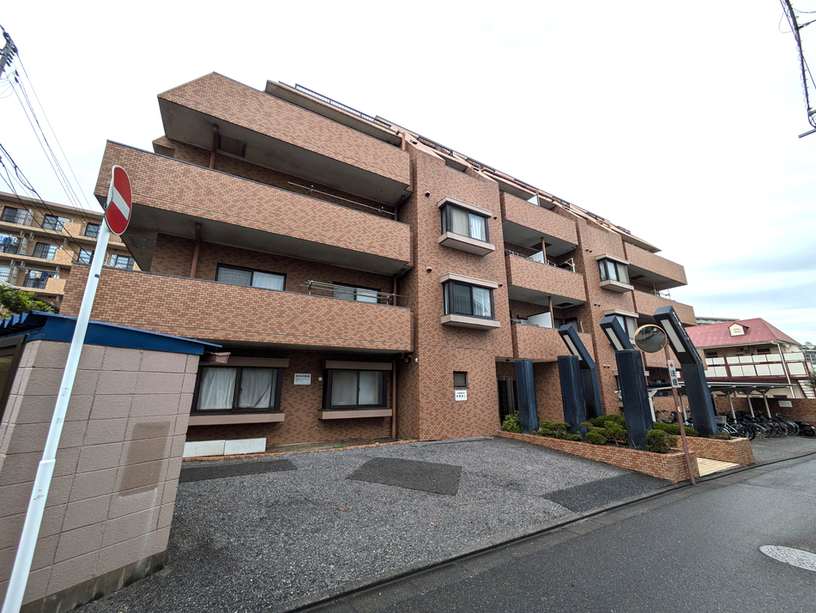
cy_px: 306
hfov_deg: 102.0
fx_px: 330
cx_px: 408
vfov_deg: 85.7
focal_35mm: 14
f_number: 2.2
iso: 49
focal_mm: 1.83
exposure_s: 1/1188
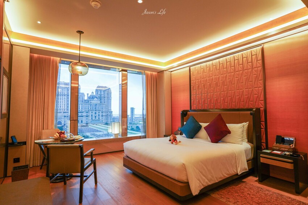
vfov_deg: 61.9
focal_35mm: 20
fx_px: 171
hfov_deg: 84.0
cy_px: 102
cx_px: 154
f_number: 5.6
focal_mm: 20
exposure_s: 1/30
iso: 1250
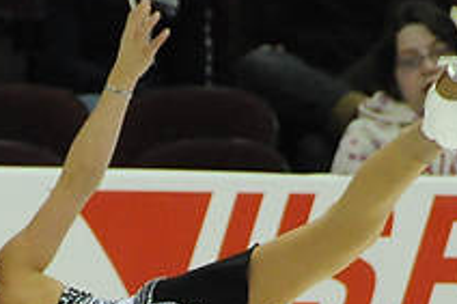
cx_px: 56
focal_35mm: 1131
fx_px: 14346
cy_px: 493
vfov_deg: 1.2
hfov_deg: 1.8
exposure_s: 1/800
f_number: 5.6
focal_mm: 200
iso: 3200
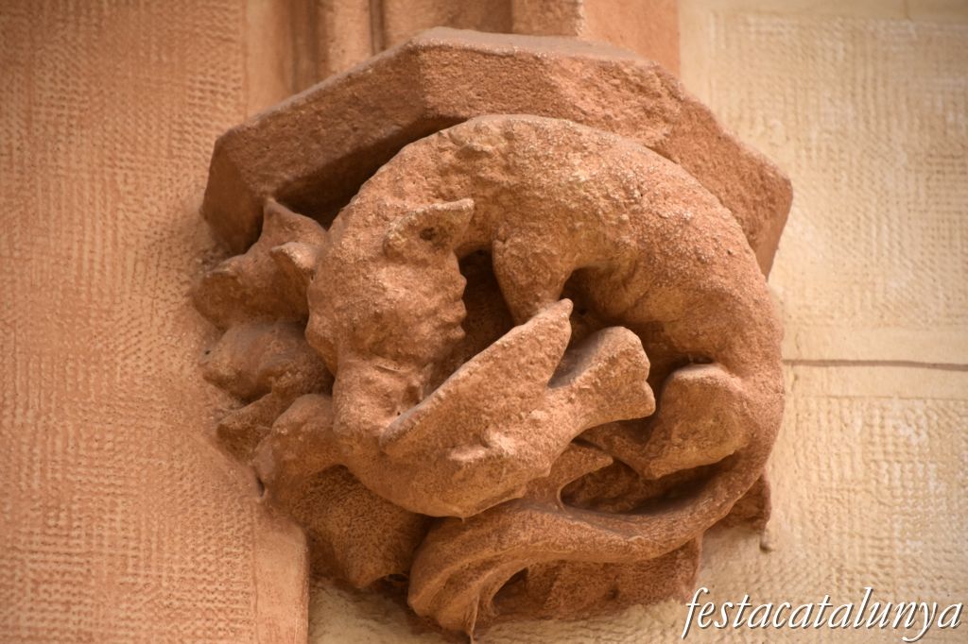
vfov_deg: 3.8
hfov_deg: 5.7
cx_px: 484
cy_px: 322
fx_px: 9676
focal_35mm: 360
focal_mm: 240
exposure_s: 1/800
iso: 640
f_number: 7.1
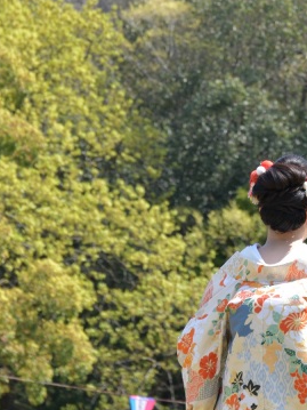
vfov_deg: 8.8
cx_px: 302
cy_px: 18
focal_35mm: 225
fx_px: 2662
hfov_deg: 6.6
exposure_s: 1/400
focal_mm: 70
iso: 100
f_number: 4.5
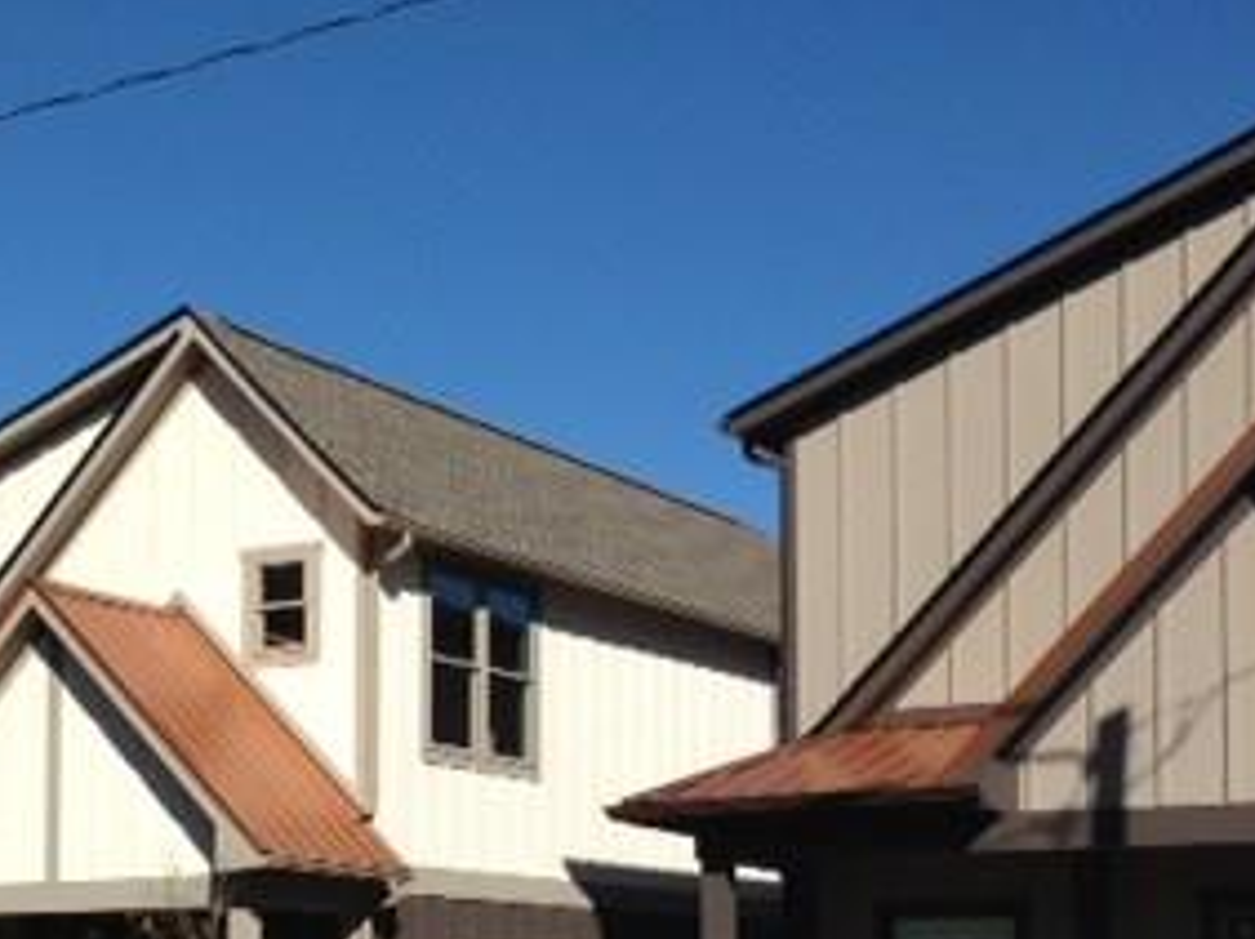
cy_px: 846
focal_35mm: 75
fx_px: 2717
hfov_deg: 25.9
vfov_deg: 19.3
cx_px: 445
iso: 50
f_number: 2.4
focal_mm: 4.12
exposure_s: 1/2584
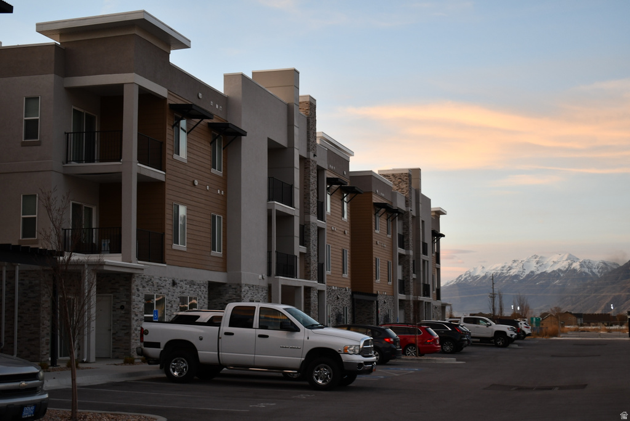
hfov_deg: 33.4
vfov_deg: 22.6
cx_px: 315
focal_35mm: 60
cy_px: 210
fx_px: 1050
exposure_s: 1/60
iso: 280
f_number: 4.8
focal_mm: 40
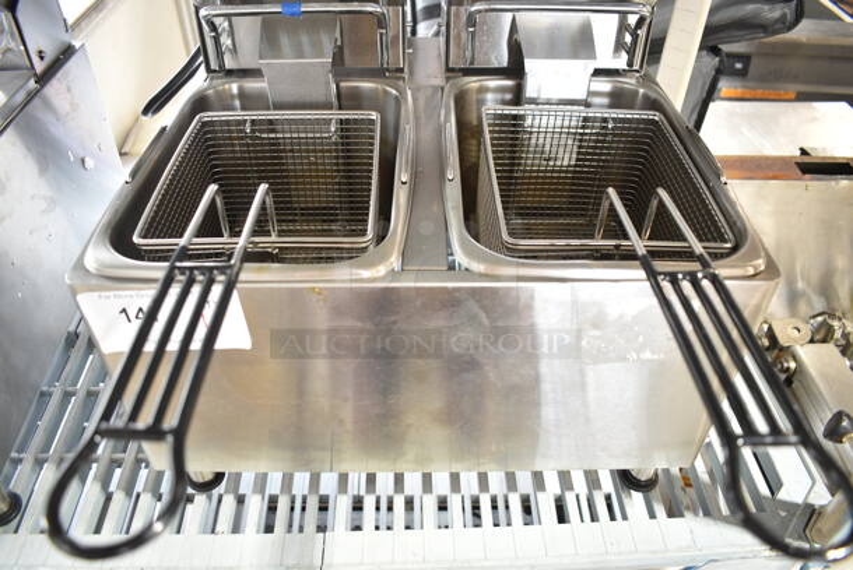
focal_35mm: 27
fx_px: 640
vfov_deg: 48.0
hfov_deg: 67.3
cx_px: 426
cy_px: 285
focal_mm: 18
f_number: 3.5
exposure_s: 1/30
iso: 800
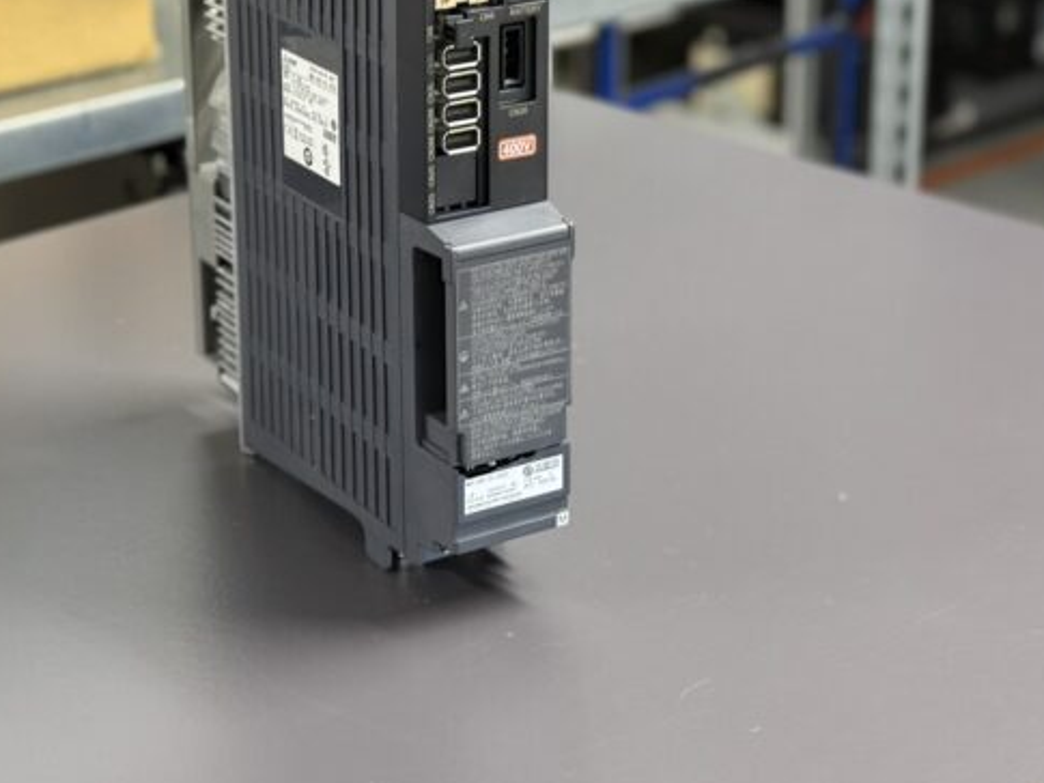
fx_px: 2293
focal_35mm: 76
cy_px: 196
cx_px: 353
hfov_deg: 25.5
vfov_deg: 19.3
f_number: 1.78
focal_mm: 6.76
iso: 250
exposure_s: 1/33
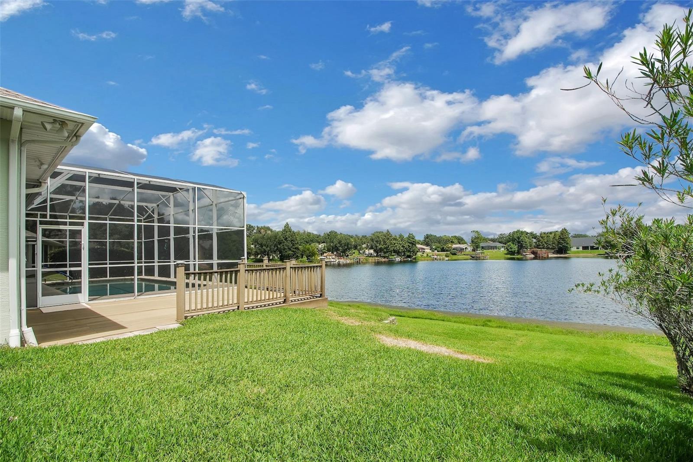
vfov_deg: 77.3
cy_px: 231
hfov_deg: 100.4
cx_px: 346
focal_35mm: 15
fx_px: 289
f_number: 8
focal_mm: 10
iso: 500
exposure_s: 1/1600
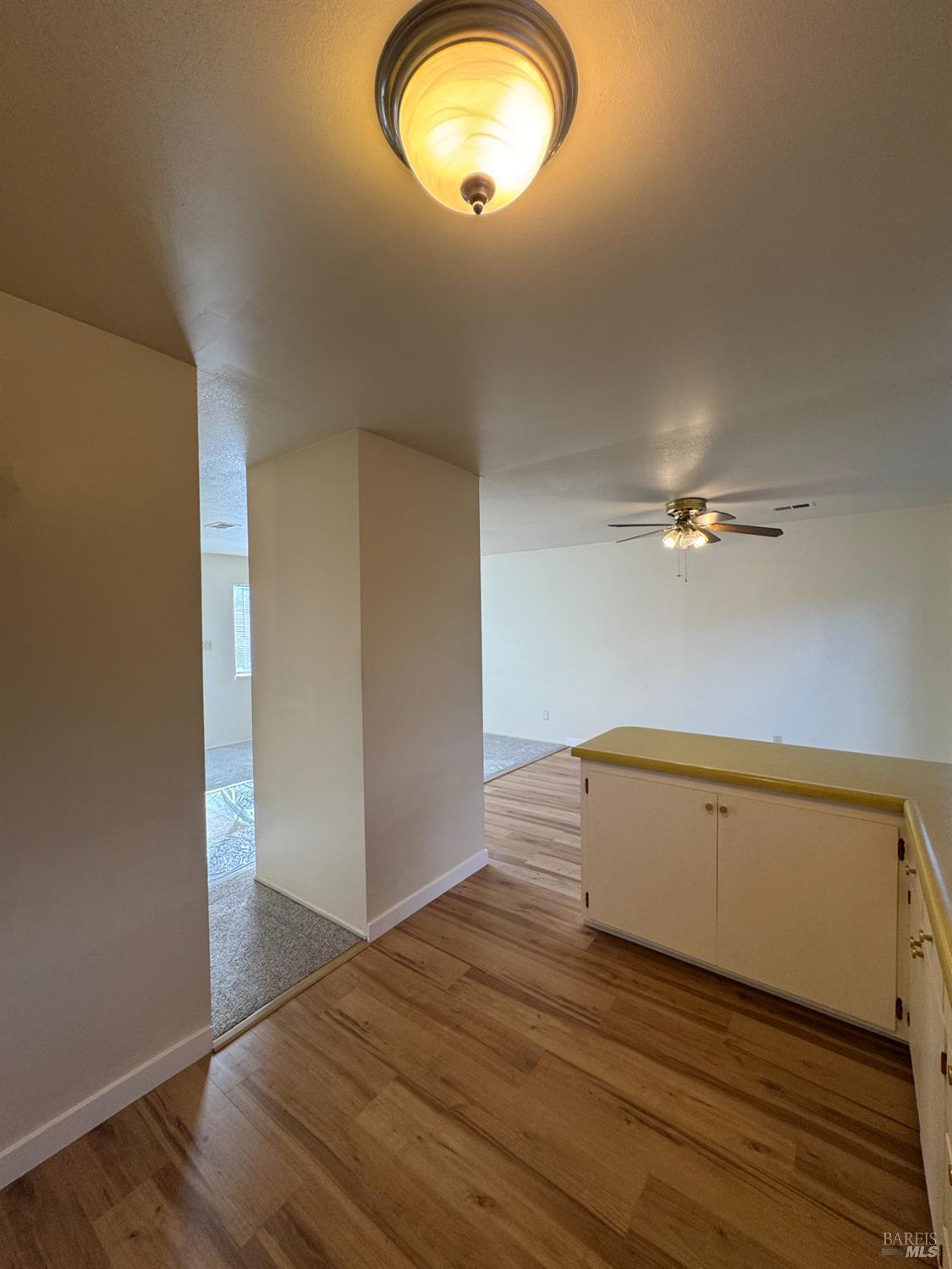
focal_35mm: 14
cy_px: 634
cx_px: 476
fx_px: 513
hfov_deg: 85.7
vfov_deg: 102.1
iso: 100
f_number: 2.2
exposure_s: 1/120
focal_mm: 2.22
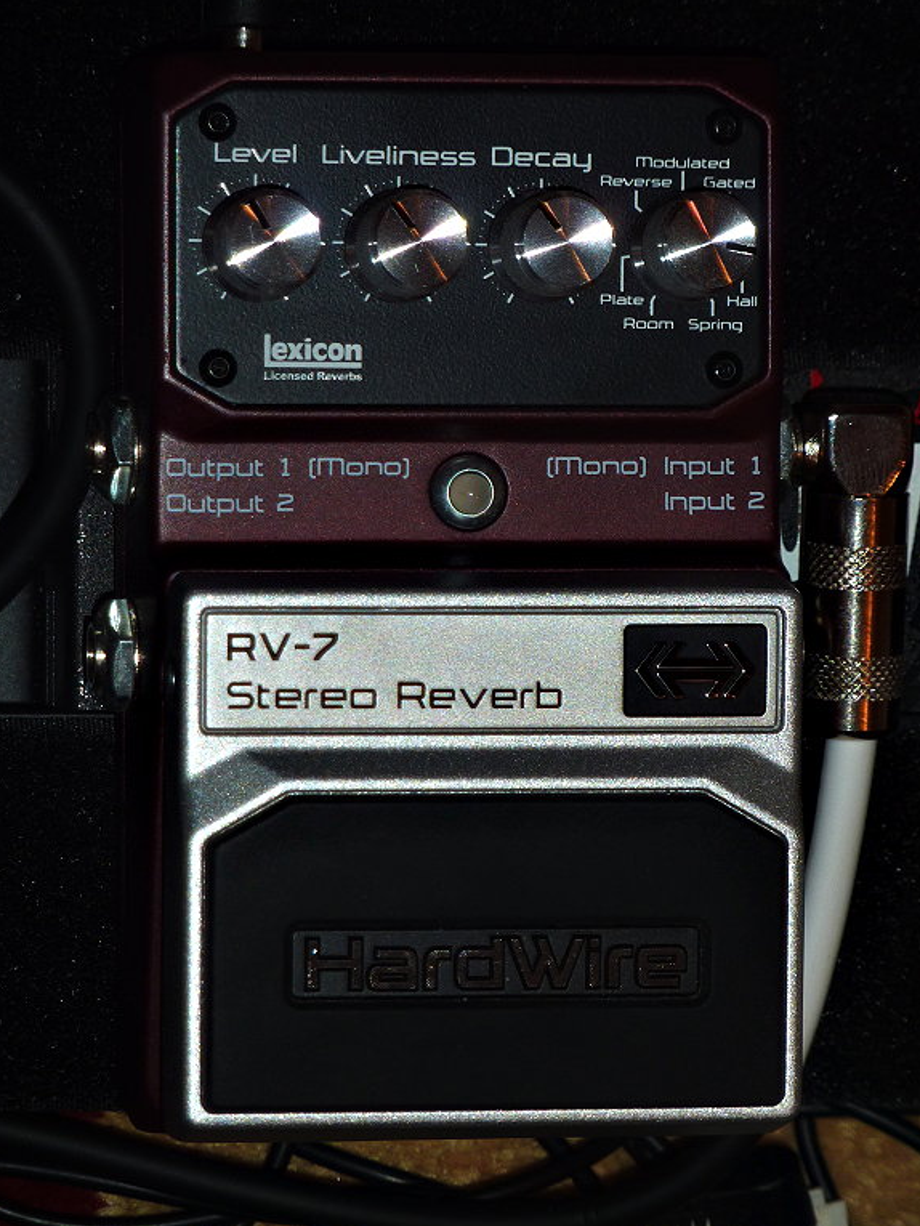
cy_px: 596
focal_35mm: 205
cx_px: 463
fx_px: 7262
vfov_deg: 9.7
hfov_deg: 7.2
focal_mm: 32.1
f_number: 4.5
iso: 100
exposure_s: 1/50
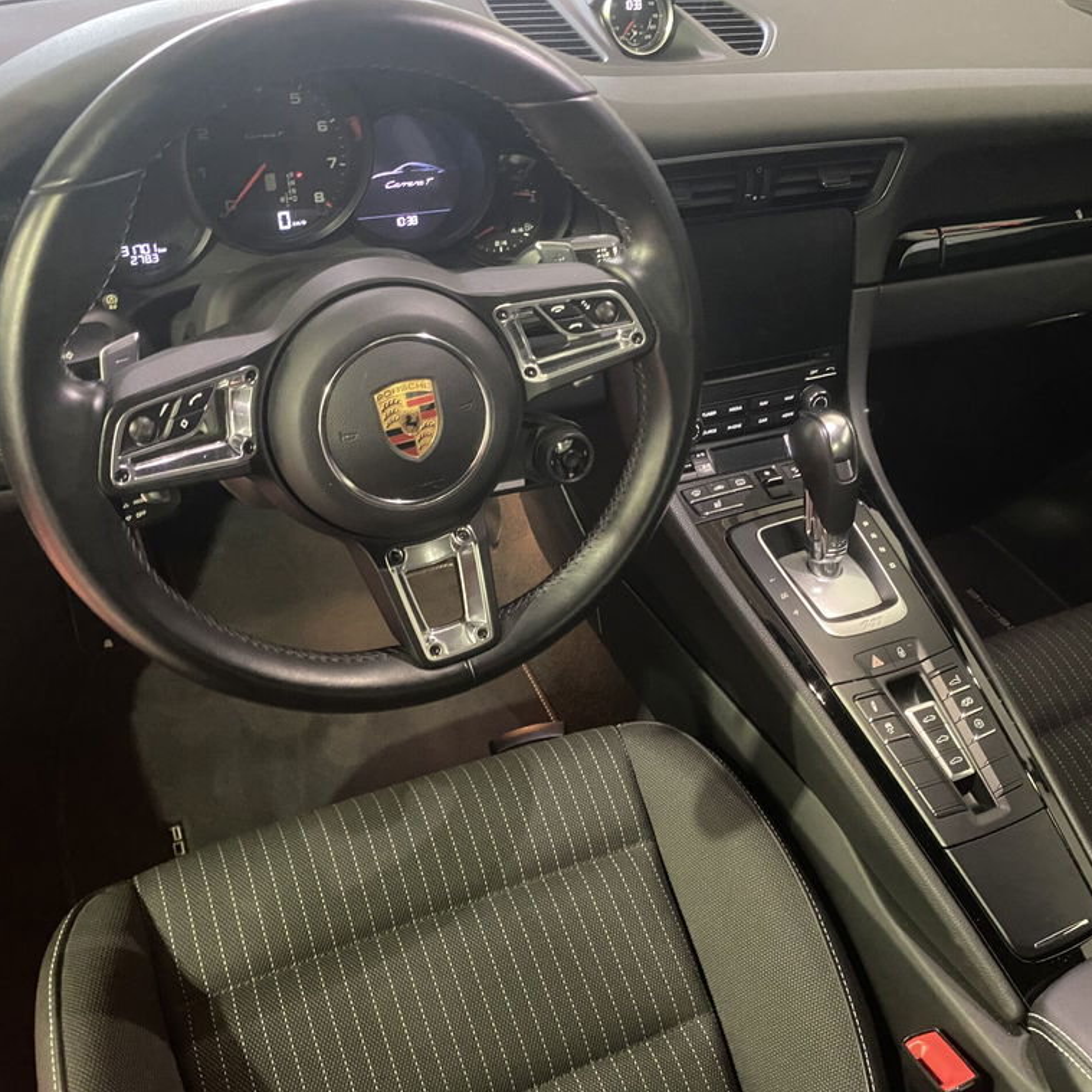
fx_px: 1106
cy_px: 551
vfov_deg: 52.5
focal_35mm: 31
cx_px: 620
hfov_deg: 52.4
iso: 800
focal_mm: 4.25
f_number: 1.8
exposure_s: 1/25
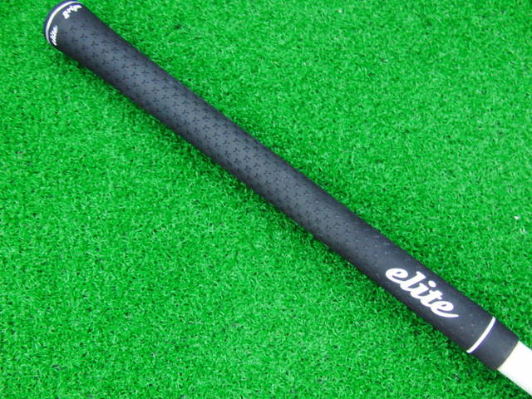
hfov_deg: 50.1
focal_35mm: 37
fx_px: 569
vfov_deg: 38.7
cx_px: 266
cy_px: 200
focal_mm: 6.42
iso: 400
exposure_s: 1/20
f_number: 3.6
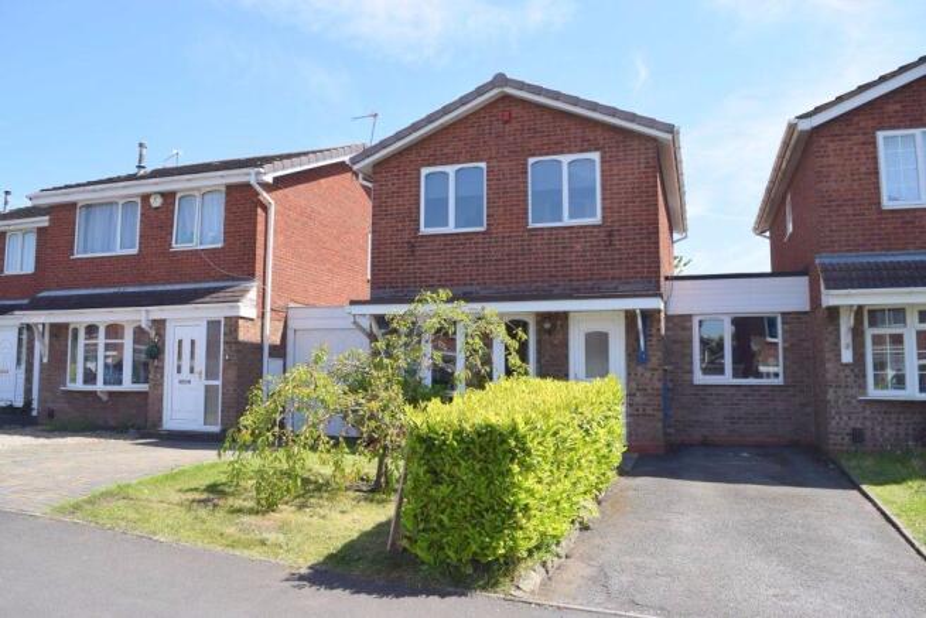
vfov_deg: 48.0
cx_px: 463
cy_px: 309
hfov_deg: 67.4
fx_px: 695
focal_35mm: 27
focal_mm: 18
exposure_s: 1/200
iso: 100
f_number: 8
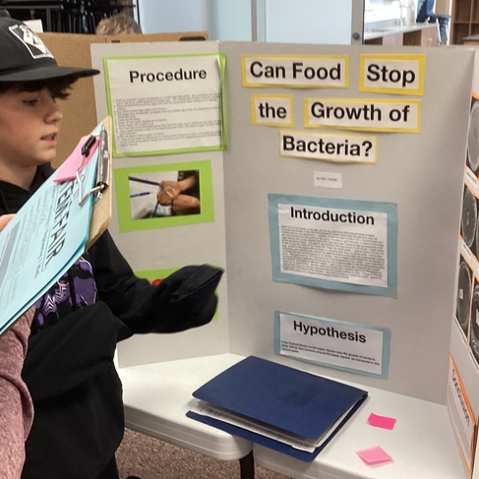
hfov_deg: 37.5
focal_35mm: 45
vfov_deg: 37.5
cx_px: 279
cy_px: 213
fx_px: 704
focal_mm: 3.3
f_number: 2.4
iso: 160
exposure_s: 1/60
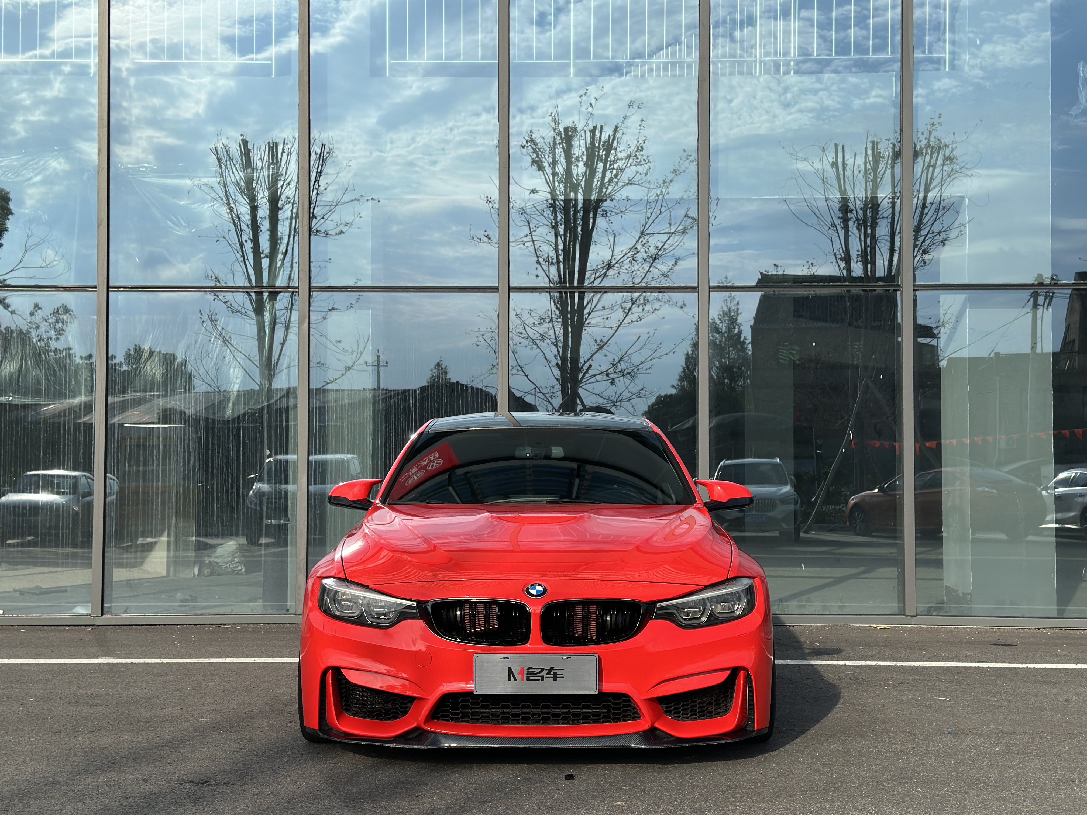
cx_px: 544
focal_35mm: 48
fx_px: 1507
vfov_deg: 30.3
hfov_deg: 39.7
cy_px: 408
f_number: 1.78
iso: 100
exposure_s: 1/5000
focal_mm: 6.86
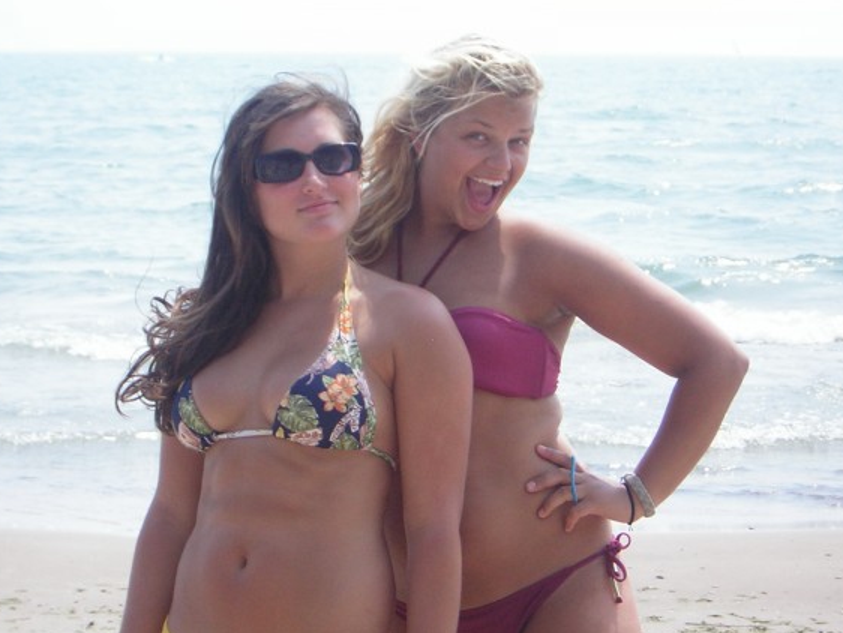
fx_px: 2826
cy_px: 331
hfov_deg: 17.0
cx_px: 430
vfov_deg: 12.8
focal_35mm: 116
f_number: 4.7
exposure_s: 1/635
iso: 50
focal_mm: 14.1
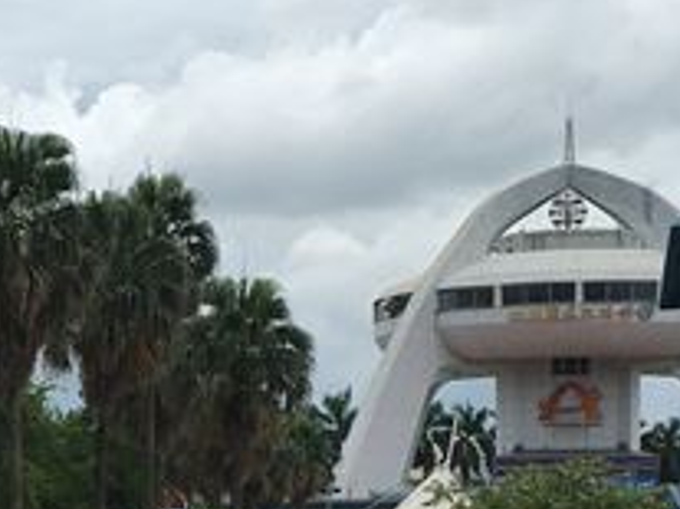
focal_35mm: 112
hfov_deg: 17.4
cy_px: 594
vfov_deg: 12.9
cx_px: 82
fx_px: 2199
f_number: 2.2
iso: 25
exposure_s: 1/2331
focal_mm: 4.15
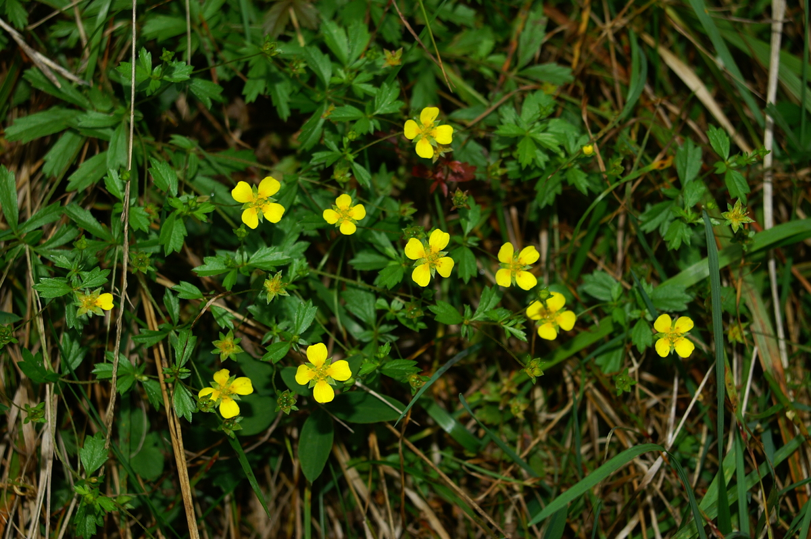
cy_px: 270
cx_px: 406
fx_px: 2701
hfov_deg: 17.1
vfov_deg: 11.4
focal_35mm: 120
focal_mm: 80
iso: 100
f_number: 11
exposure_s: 1/125
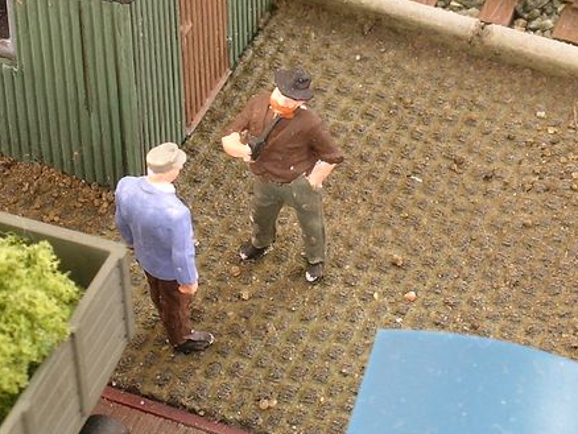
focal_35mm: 187
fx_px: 3124
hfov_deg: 10.5
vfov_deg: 7.9
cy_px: 194
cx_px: 480
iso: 50
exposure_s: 3
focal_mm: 16.7
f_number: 7.3
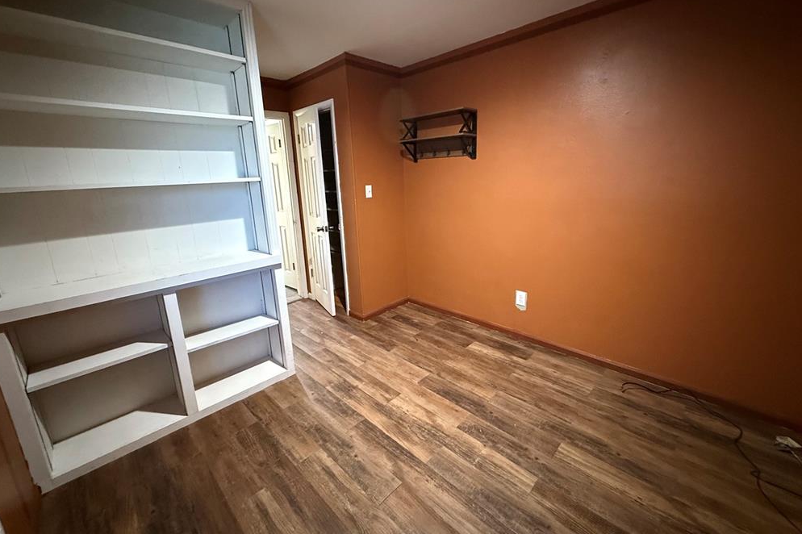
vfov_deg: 77.2
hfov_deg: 100.4
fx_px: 334
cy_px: 250
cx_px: 403
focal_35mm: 15
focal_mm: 2.22
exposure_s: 1/40
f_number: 2.2
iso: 1000
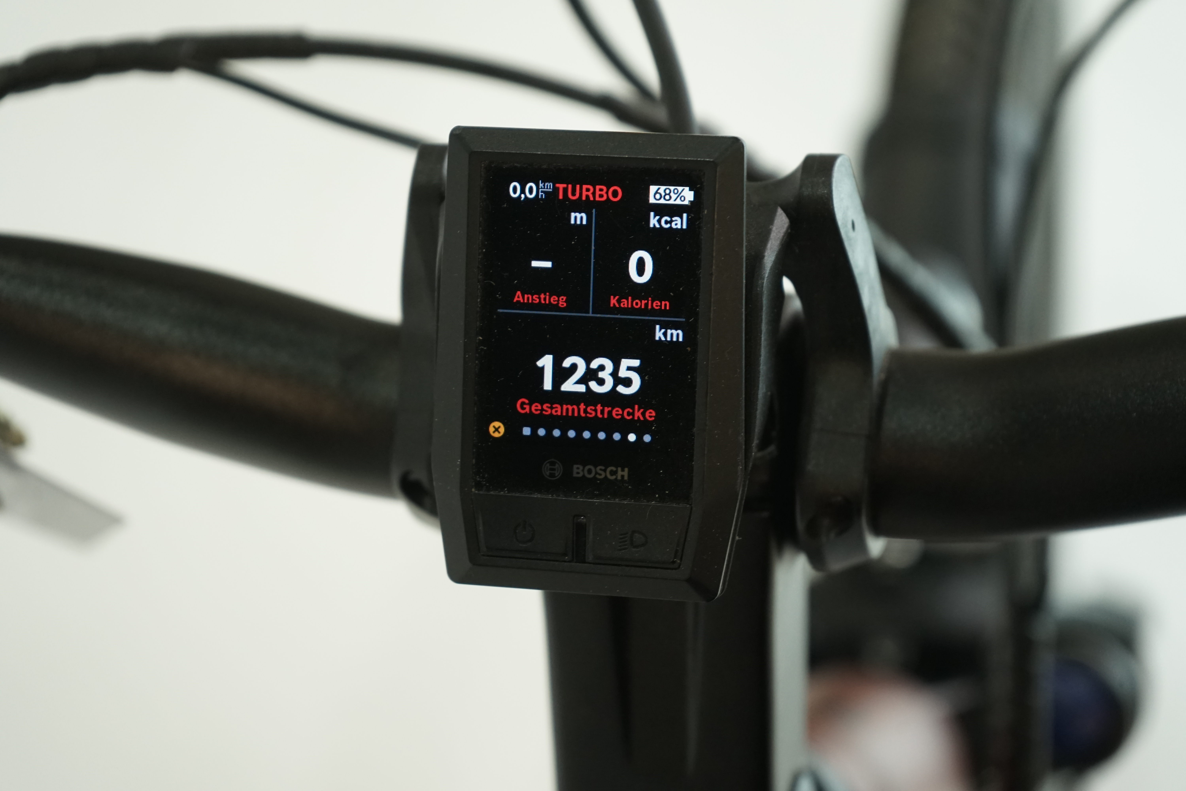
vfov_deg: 19.5
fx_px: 2306
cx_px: 593
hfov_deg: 28.8
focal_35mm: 70
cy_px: 396
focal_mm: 70
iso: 1600
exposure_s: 1/200
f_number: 6.3
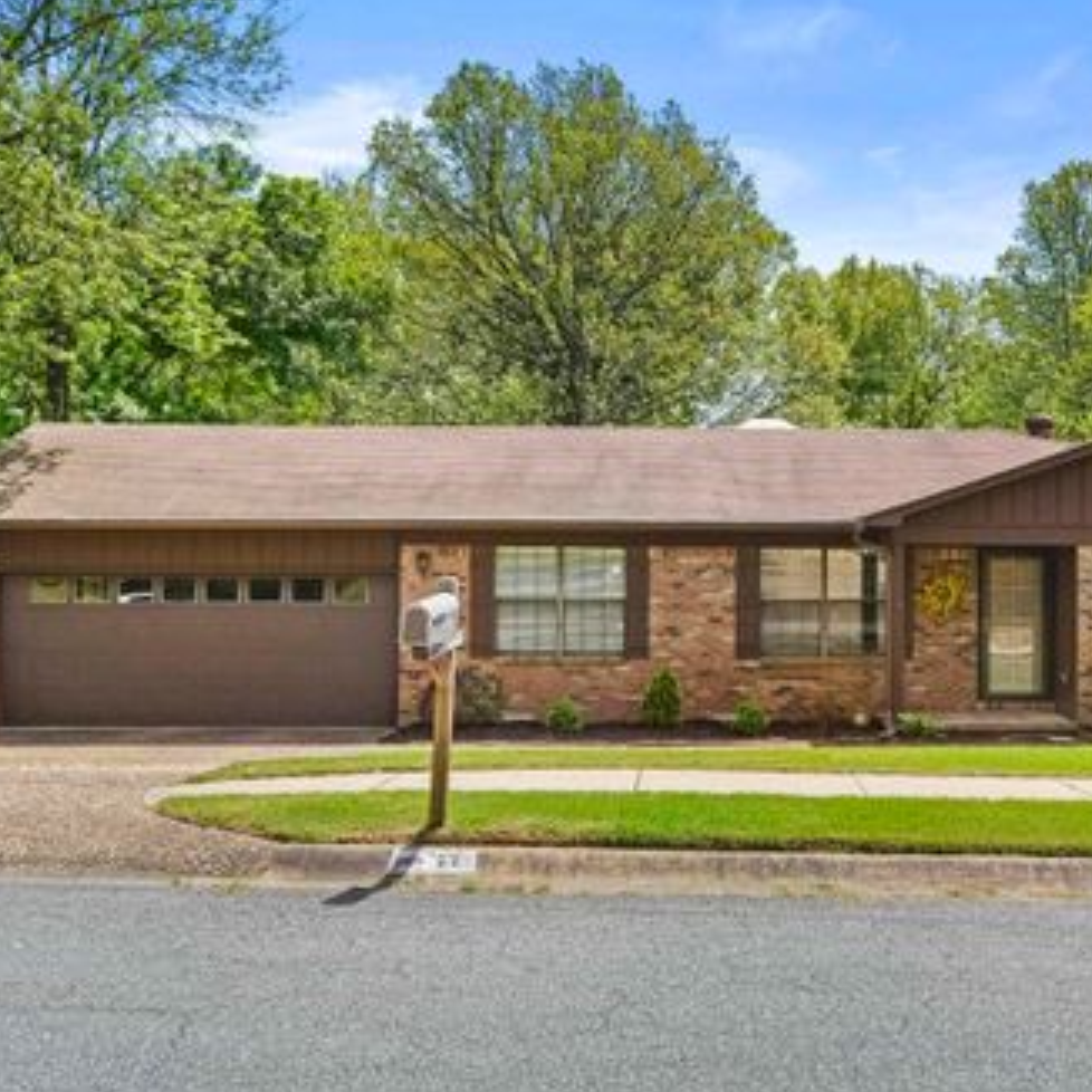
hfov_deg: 38.8
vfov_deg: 39.2
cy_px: 544
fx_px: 1535
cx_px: 713
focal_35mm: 43
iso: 400
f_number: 8
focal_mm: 21.9
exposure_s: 1/200
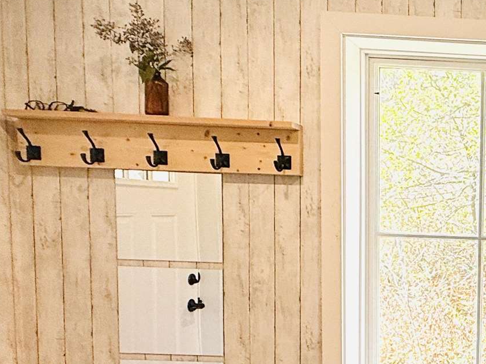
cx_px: 611
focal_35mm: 51
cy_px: 287
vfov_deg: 28.0
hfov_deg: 30.6
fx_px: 716
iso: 50
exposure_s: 1/120
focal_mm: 2.22
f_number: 2.2
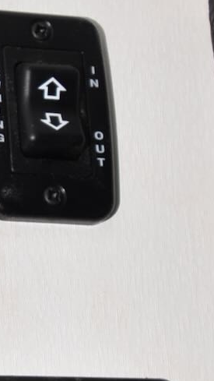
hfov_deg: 10.5
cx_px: -149
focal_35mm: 110
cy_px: 432
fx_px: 1109
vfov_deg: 18.6
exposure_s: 1/60
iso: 400
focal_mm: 19
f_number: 5.6
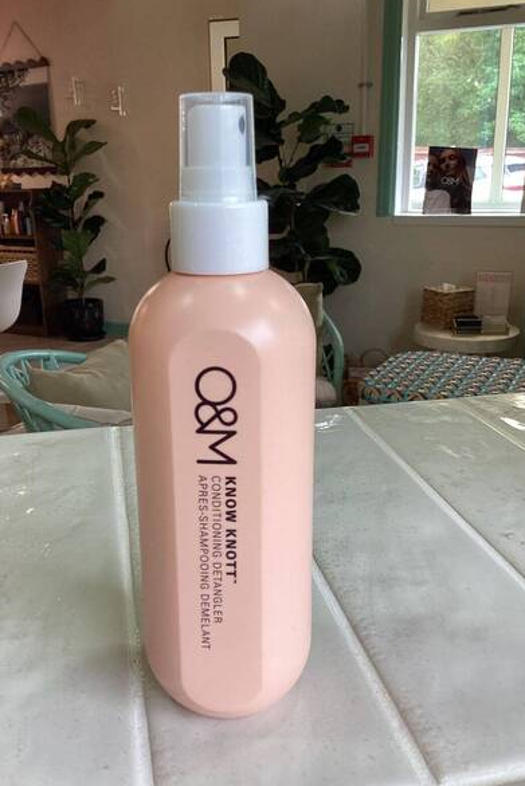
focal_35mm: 33
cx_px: 238
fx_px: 721
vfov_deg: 57.2
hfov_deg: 40.0
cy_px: 394
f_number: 2.4
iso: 50
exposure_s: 1/100
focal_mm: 3.3
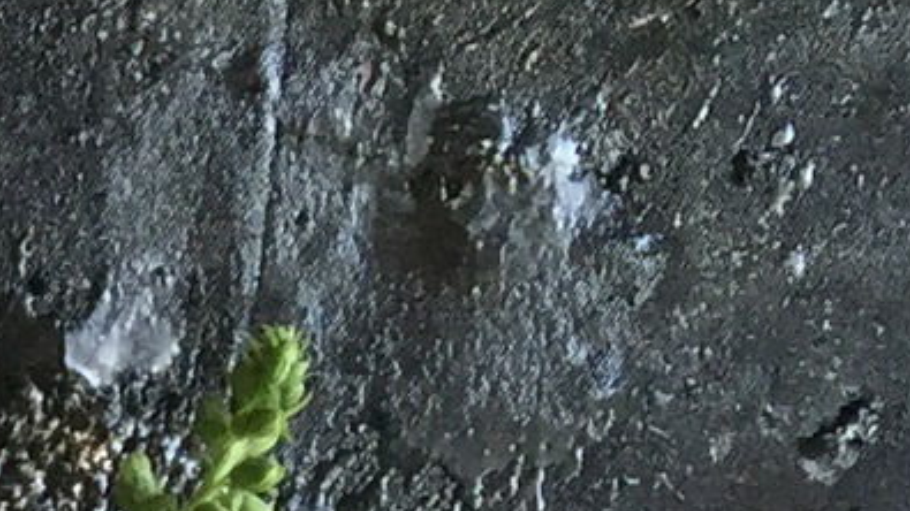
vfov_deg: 5.5
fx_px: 4825
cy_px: 1833
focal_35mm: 200
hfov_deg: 9.0
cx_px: -1670
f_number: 2.2
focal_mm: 4.15
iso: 32
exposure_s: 1/40
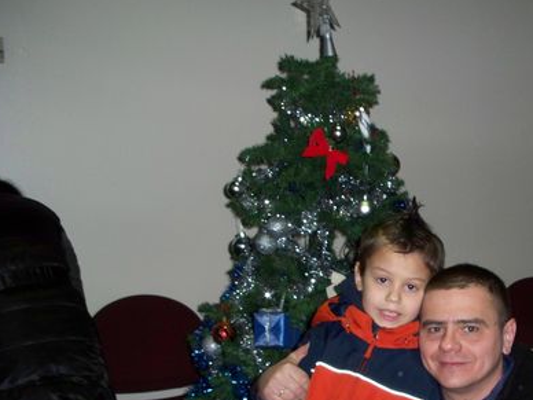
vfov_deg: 23.8
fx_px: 939
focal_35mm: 61
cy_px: 300
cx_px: 427
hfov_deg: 30.9
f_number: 3.4
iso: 200
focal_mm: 7.9
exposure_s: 1/30
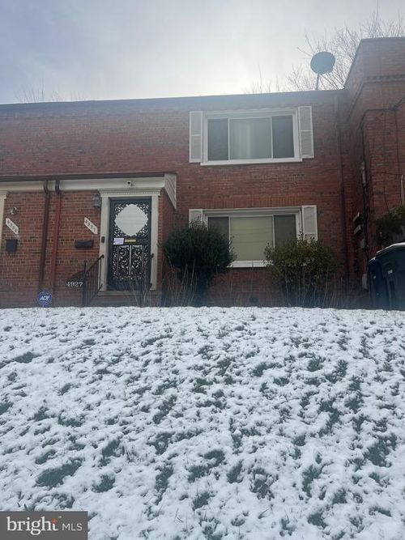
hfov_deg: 53.0
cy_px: 270
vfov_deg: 67.3
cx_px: 202
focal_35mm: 26
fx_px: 406
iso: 50
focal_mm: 5.7
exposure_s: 1/4630
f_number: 1.5
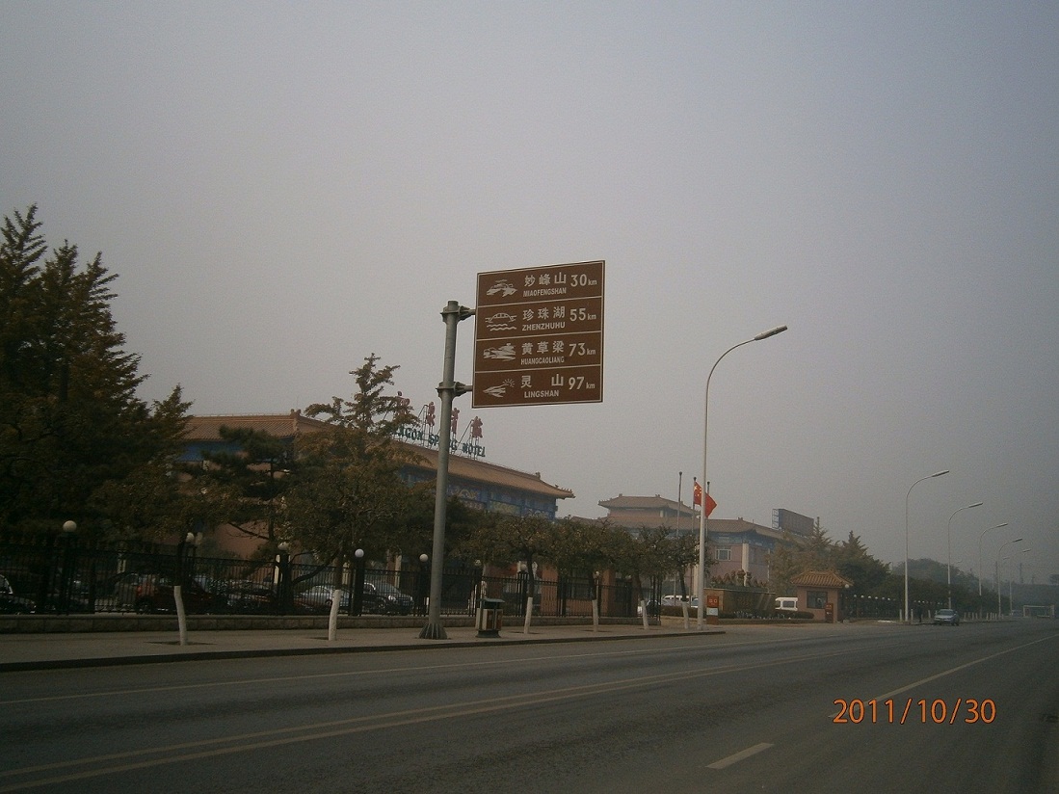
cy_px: 397
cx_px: 530
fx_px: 1101
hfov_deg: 51.4
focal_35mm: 36
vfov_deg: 39.6
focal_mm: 6.4
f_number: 3.1
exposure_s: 1/1600
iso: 80
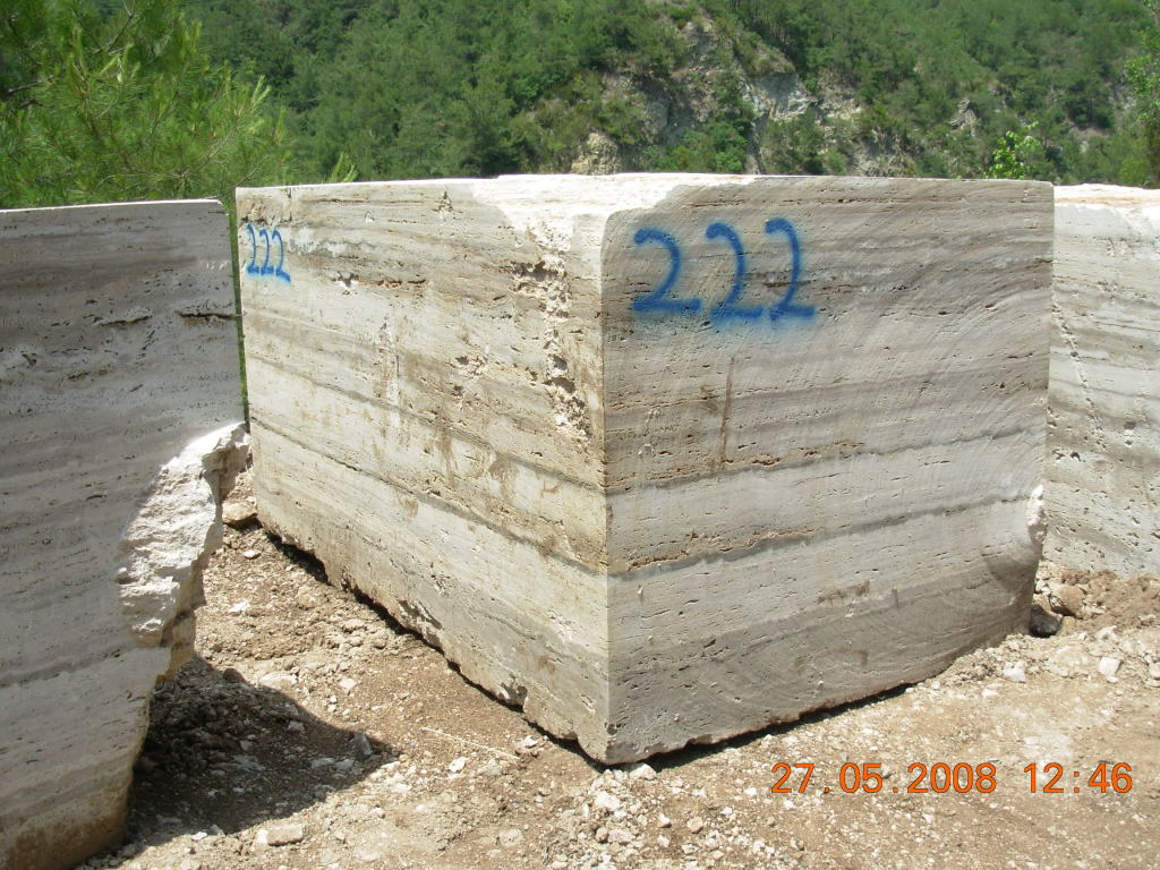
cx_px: 580
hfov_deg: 49.0
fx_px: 1273
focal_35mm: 38
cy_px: 435
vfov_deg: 37.7
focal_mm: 6.3
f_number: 2.9
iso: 50
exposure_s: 1/745
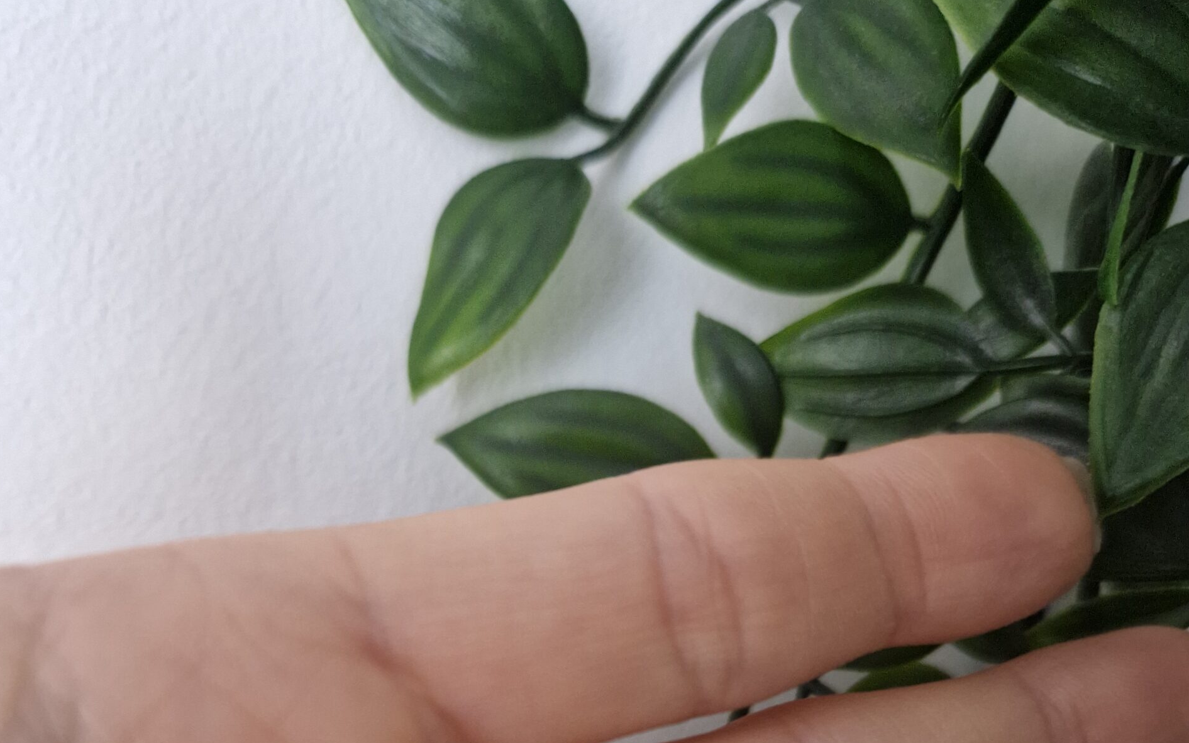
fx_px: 1069
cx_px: 597
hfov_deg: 58.1
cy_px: 781
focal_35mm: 33
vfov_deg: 34.1
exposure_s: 1/50
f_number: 1.8
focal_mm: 5.4
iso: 640
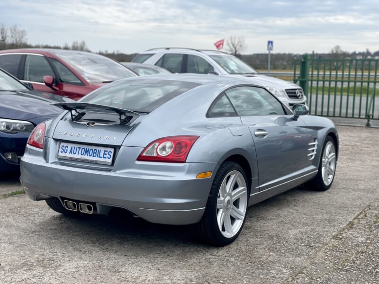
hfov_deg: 36.8
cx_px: 190
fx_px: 569
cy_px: 142
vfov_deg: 28.0
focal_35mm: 52
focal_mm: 6
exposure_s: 1/1295
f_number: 2
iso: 32
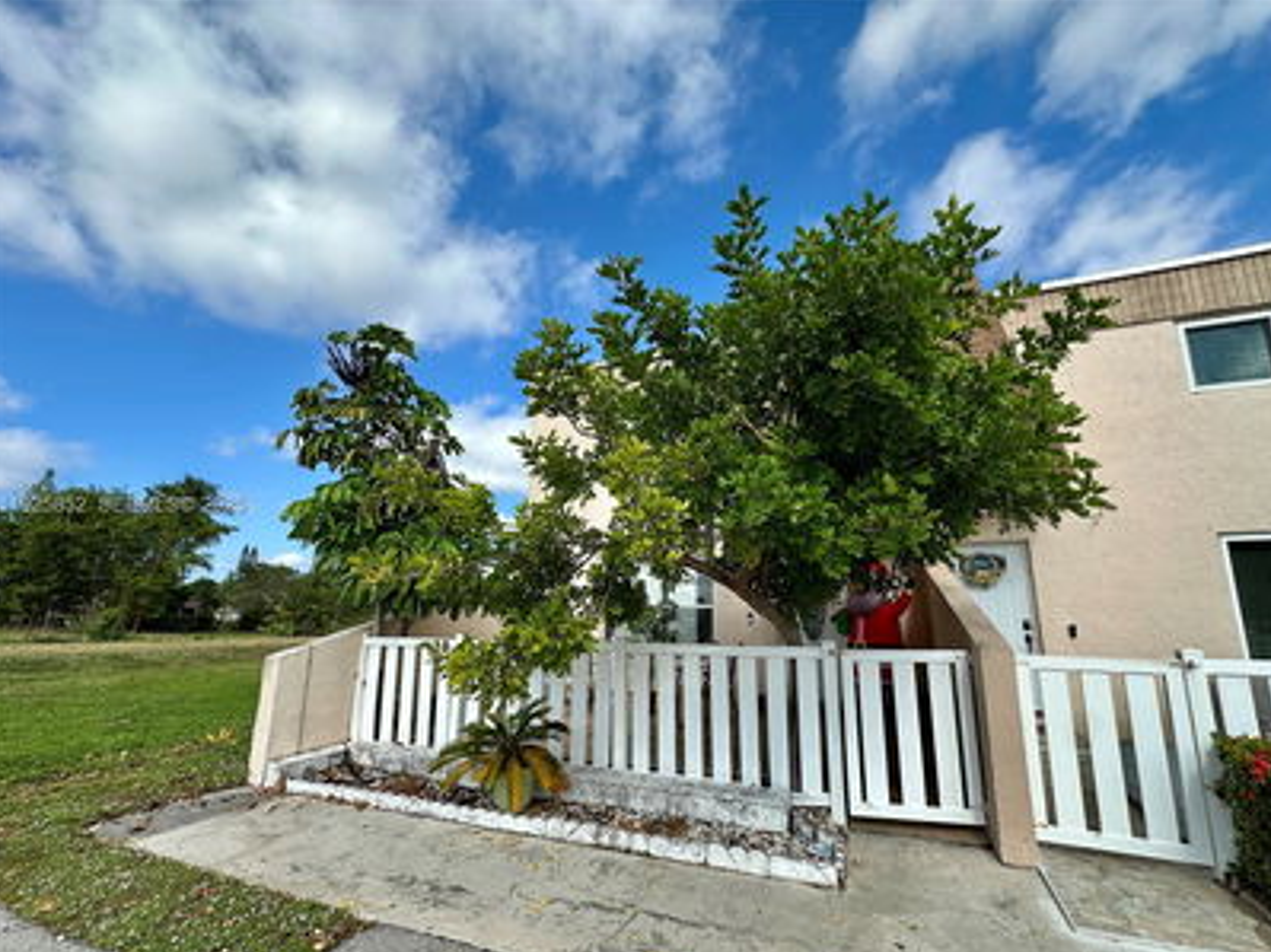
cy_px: 506
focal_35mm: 15
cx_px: 661
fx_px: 551
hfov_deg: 98.1
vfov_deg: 81.6
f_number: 2.2
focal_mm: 2.22
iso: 40
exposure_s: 1/1233
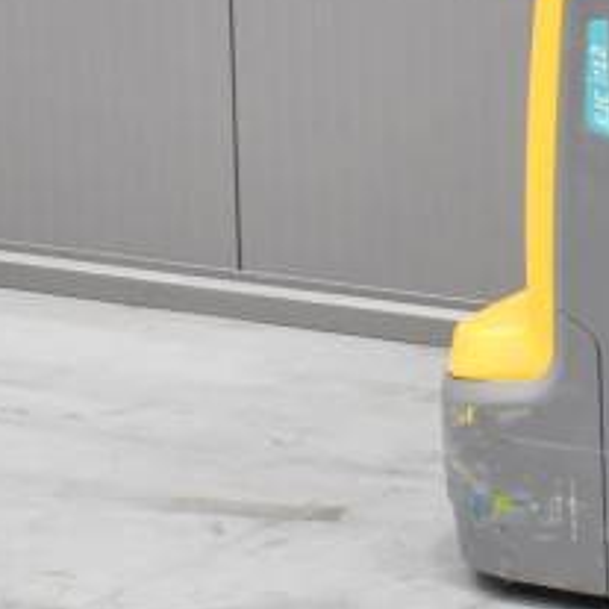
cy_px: -138
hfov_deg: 10.6
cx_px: 1041
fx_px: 3094
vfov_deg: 11.0
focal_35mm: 155
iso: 1600
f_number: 5
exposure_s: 1/40
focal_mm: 21
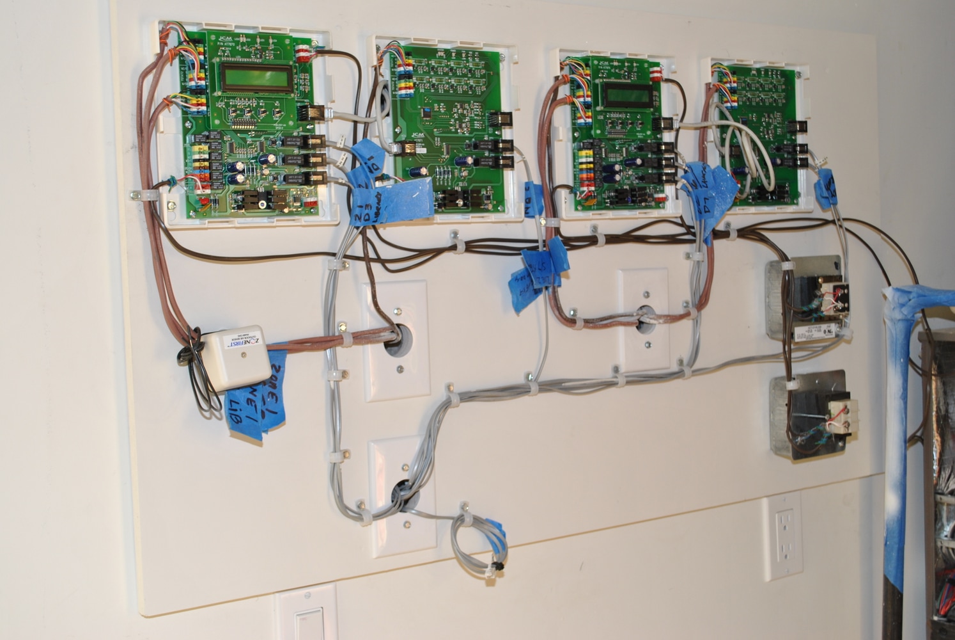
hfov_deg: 41.1
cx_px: 478
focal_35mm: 48
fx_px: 1275
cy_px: 320
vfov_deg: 28.1
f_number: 5.6
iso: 200
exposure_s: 1/125
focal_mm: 32
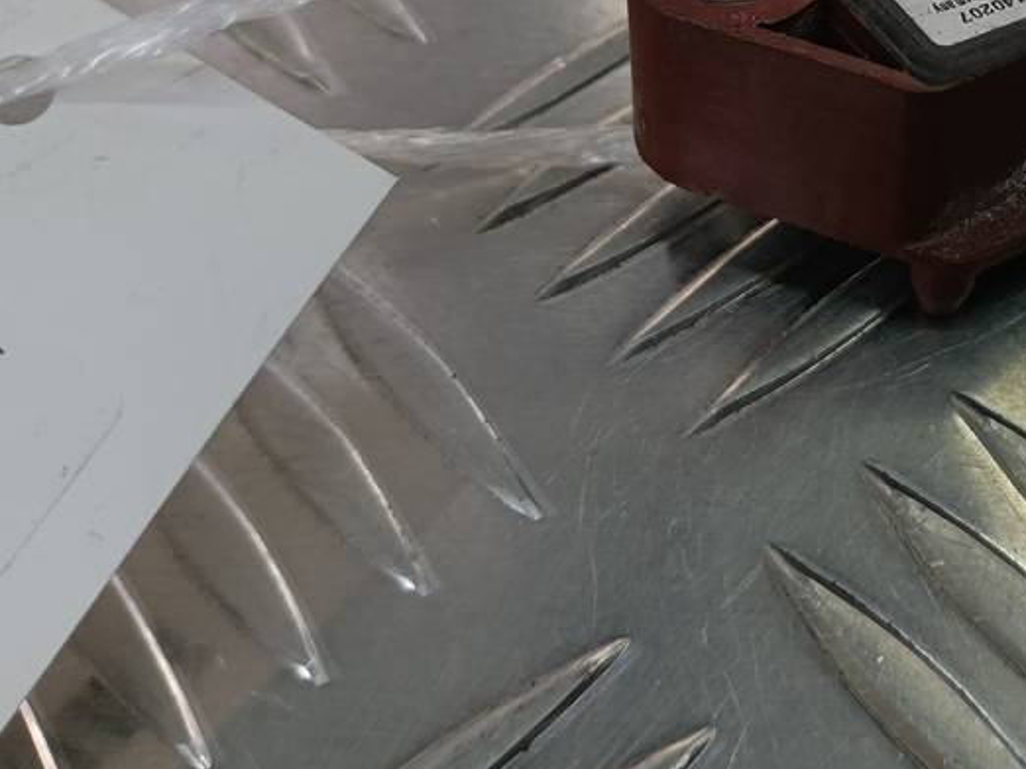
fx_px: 1570
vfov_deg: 26.3
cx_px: 975
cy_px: 30
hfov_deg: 33.7
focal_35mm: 53
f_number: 1.6
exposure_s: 1/100
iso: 83
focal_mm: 4.11
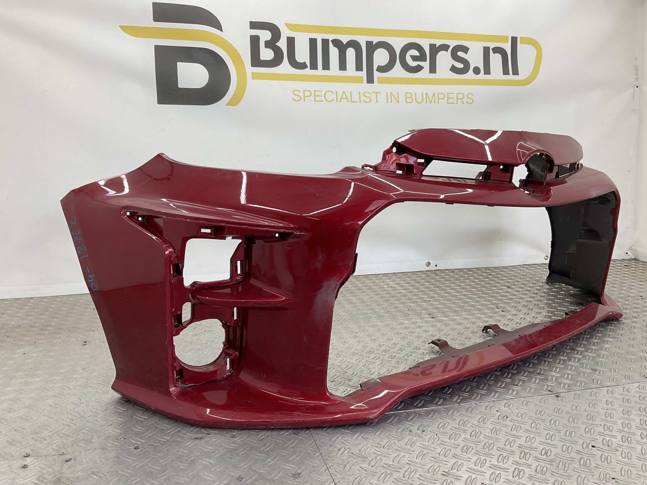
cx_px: 324
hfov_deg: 61.7
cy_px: 242
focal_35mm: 29
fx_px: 542
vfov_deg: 48.2
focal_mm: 3
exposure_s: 1/100
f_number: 1.8
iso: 16
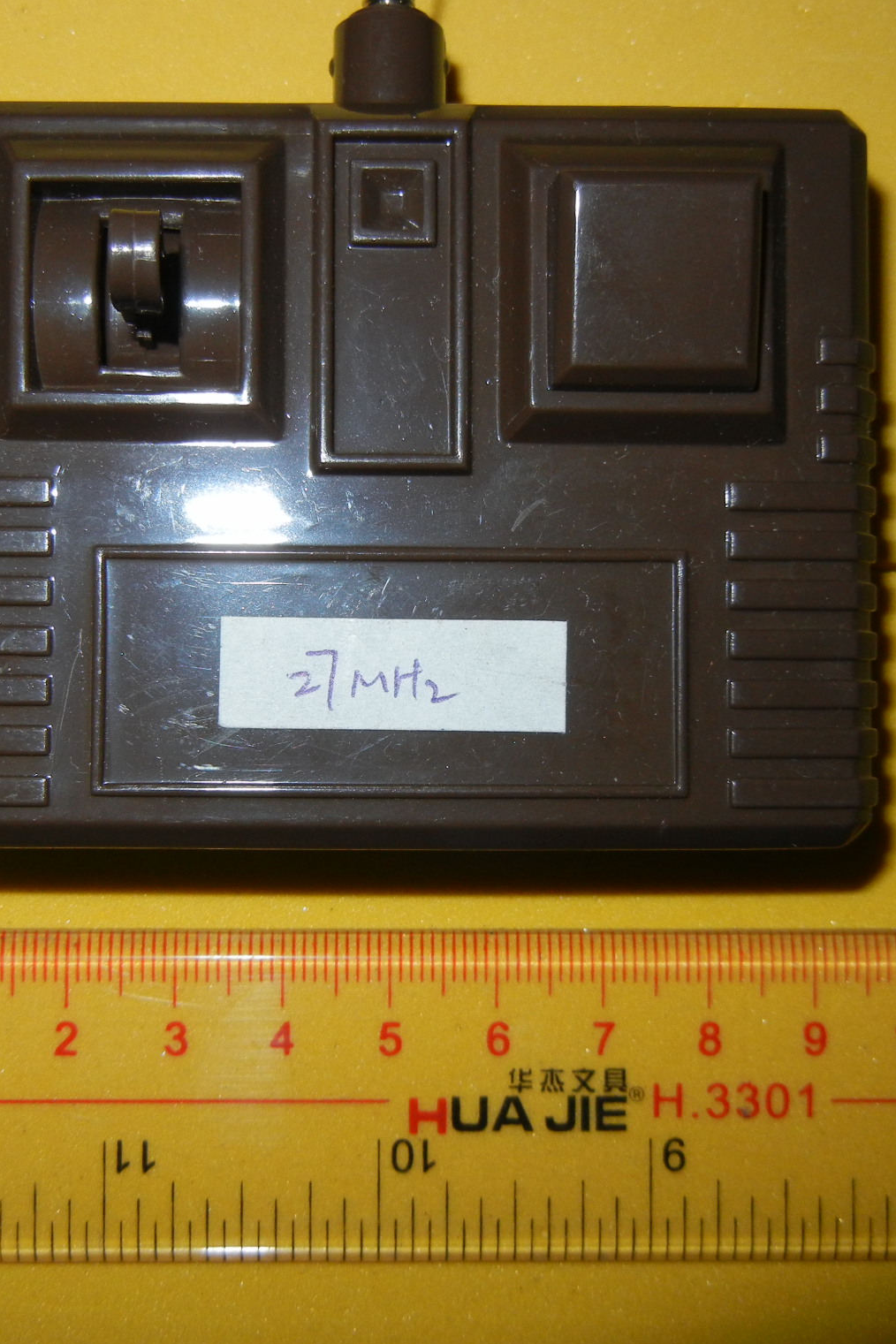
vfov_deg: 46.4
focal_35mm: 42
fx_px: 1568
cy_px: 671
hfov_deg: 31.8
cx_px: 381
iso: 200
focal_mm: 5.4
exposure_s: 1/30
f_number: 7
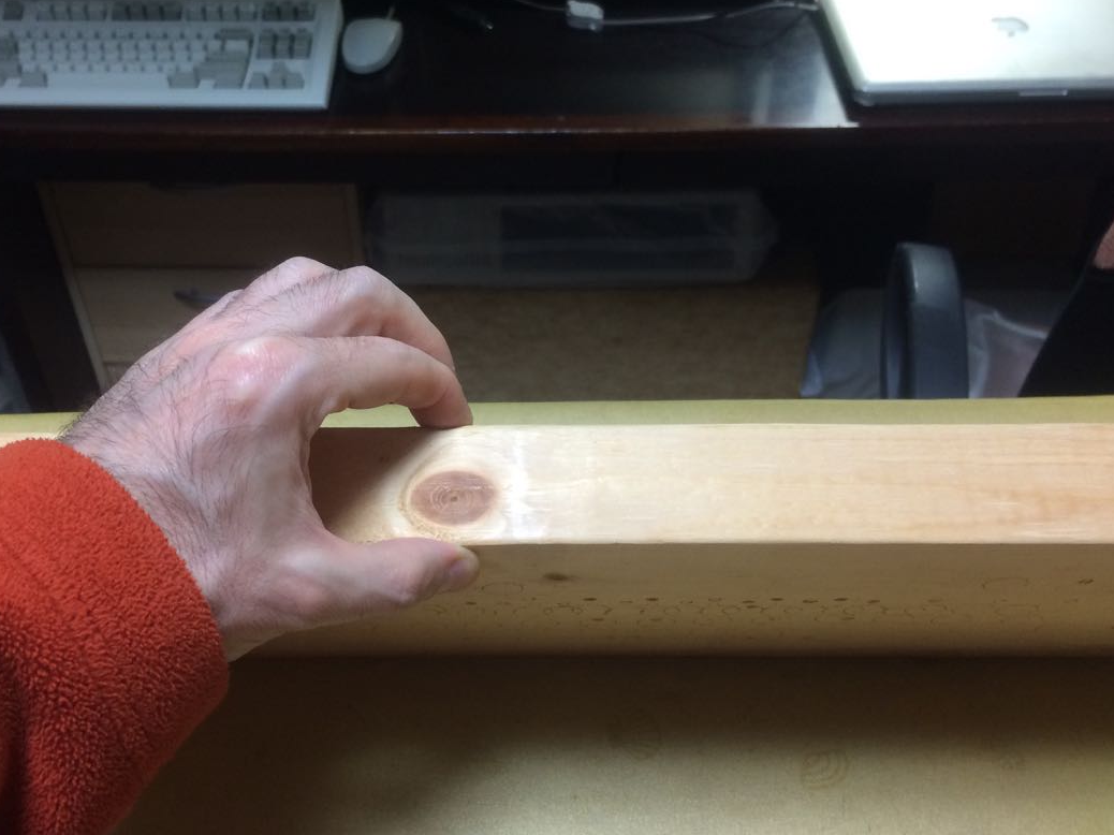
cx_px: 468
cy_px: 371
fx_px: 1190
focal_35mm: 37
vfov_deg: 38.6
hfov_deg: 49.9
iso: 100
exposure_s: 1/30
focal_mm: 4.12
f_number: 2.2
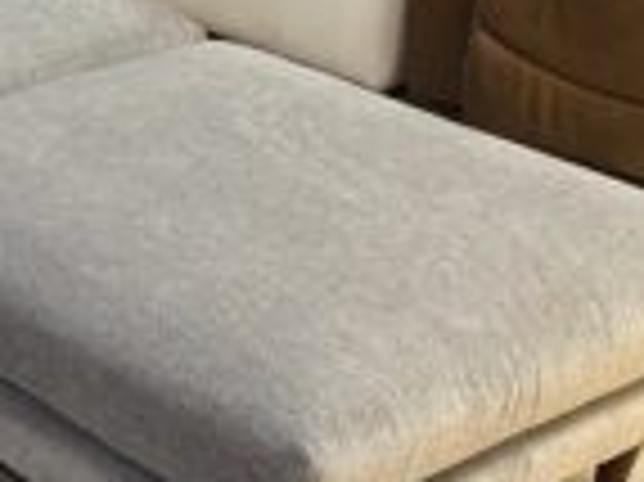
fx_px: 1692
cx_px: -351
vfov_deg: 16.2
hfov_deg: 18.7
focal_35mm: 91
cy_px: 282
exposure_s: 1/60
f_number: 1.8
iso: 250
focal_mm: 4.25
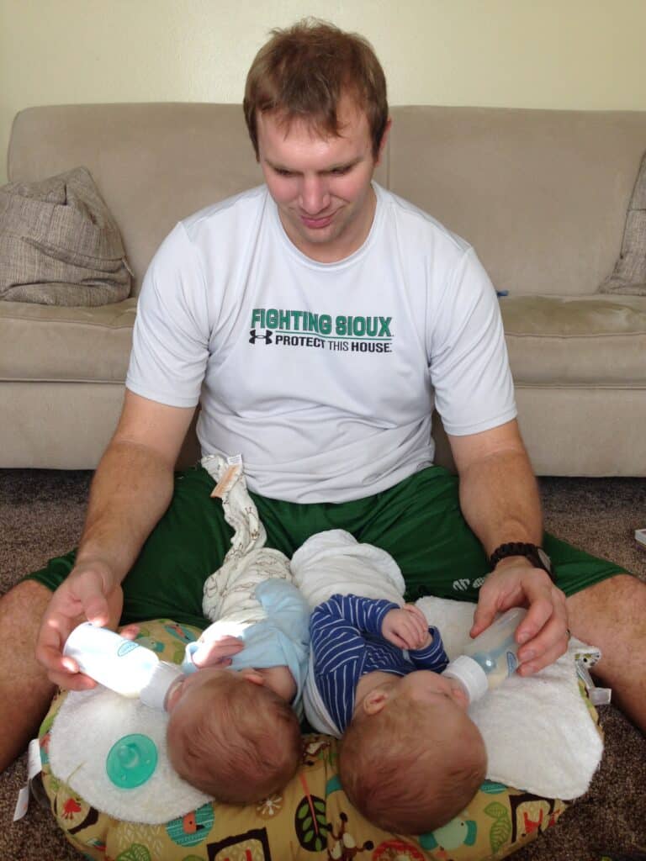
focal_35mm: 33
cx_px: 323
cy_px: 430
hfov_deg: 42.9
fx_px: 821
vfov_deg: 55.4
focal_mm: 4.12
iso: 50
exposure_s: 1/60
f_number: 2.4
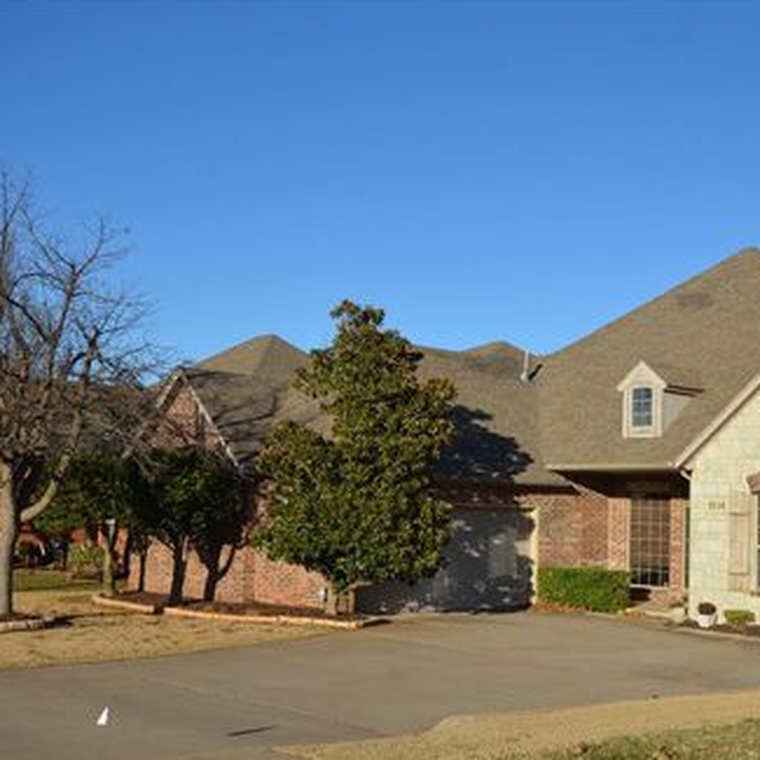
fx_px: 1167
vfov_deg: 36.1
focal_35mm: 47
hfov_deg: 35.7
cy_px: 382
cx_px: 500
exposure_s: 1/250
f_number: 8
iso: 100
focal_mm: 24
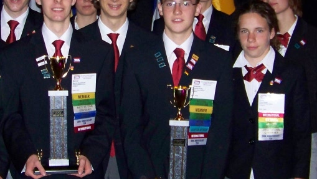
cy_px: 29
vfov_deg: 15.6
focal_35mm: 77
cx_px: 111
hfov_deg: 27.4
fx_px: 648
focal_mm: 5.85
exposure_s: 1/30
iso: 200
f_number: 2.8
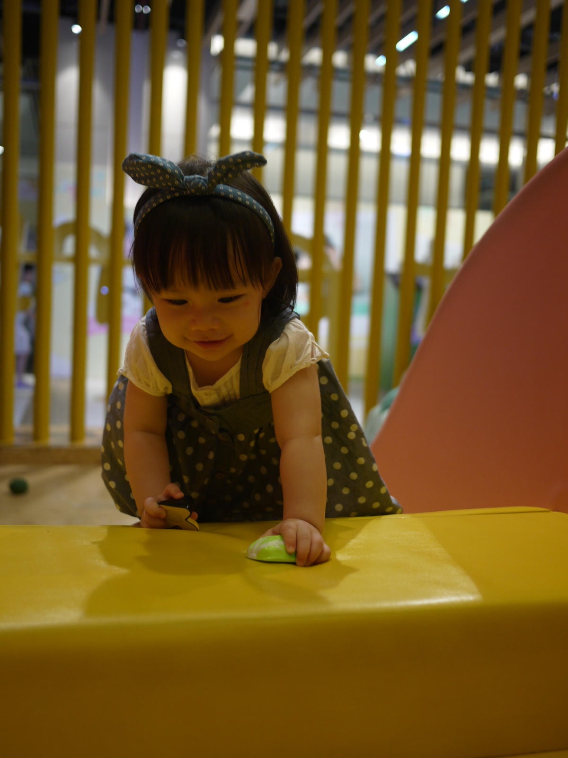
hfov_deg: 36.0
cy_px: 379
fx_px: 875
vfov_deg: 46.8
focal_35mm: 40
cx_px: 284
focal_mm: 20
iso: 160
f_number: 1.7
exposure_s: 1/100
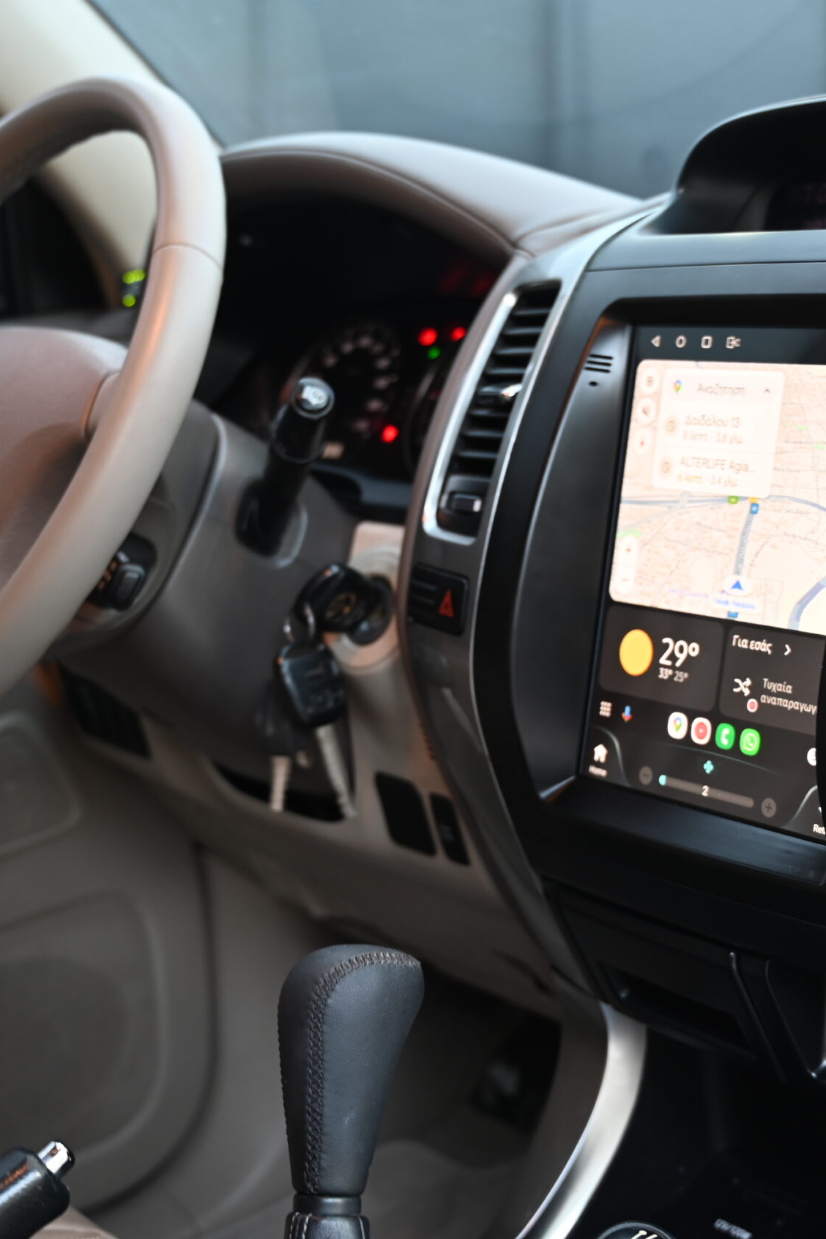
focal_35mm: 56
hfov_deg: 24.1
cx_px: 506
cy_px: 615
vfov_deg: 35.6
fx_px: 1927
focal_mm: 37
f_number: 4
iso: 200
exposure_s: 1/5
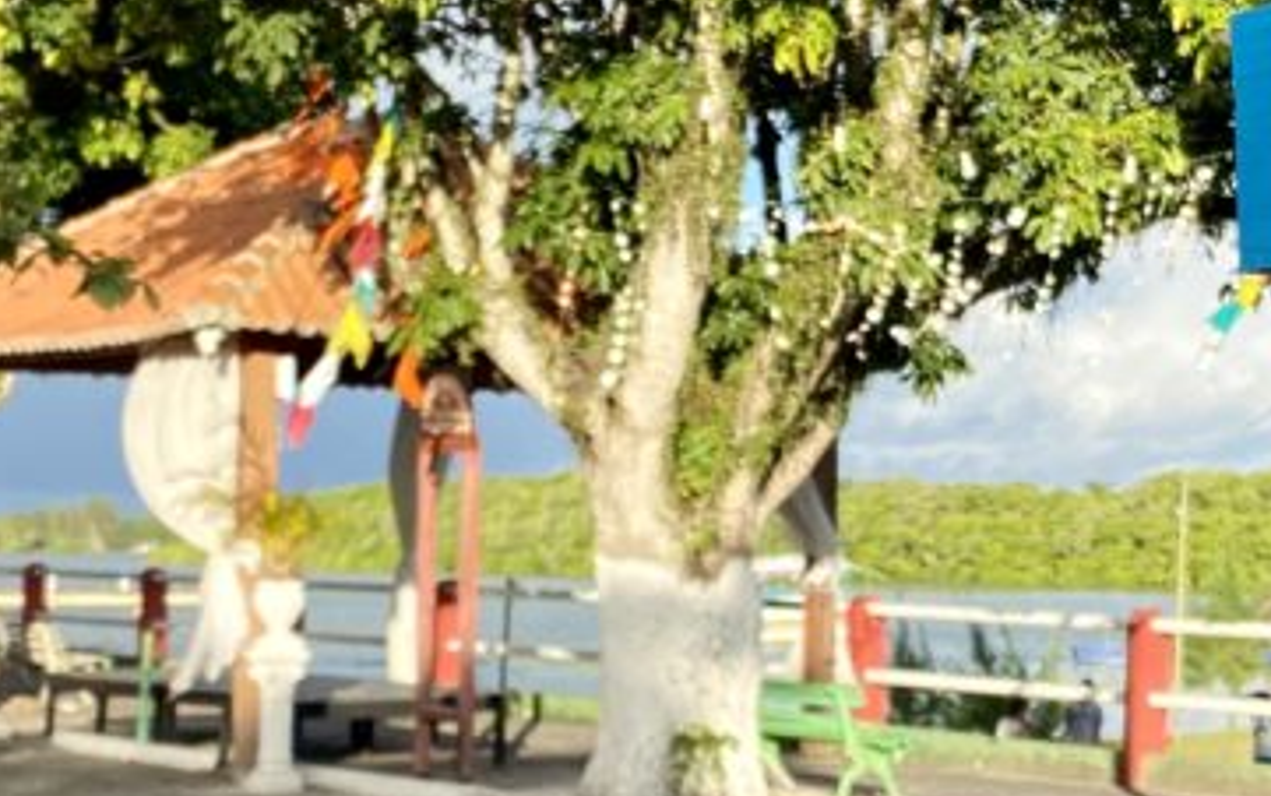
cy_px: 467
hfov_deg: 23.5
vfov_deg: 15.0
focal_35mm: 87
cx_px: 972
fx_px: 3015
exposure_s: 1/1072
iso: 32
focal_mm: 4.25
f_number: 1.8
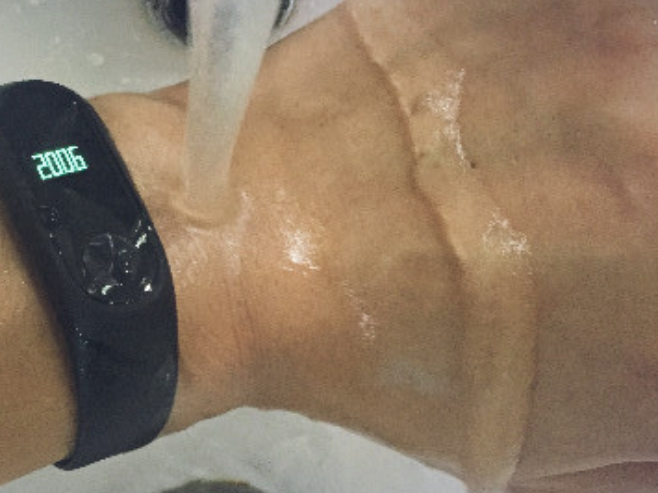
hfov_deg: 38.1
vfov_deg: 29.5
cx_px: 174
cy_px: 321
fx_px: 931
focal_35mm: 49
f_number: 2.2
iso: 250
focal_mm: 4.15
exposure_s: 1/25
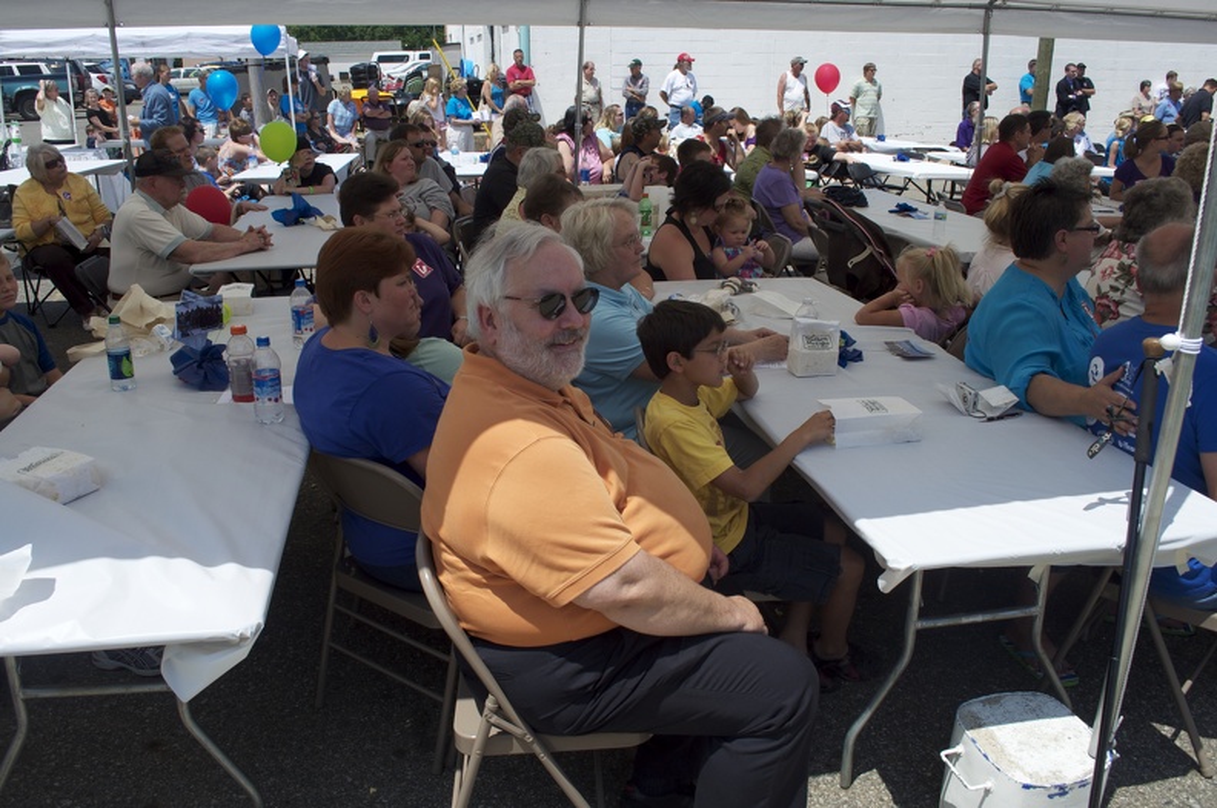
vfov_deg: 43.5
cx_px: 608
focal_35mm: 30
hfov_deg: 62.0
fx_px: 1013
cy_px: 404
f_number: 11
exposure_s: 1/400
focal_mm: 20
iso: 200
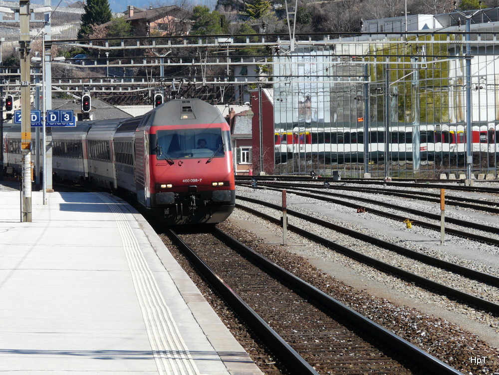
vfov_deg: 7.2
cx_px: 250
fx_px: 2970
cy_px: 188
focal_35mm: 206
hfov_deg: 9.6
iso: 100
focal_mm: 33.8
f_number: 5.6
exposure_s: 1/400
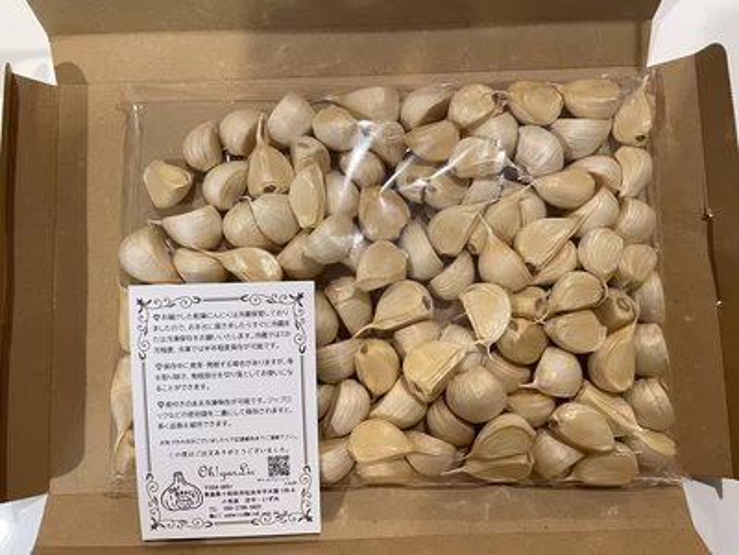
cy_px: 278
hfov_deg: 67.3
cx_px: 370
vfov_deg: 53.1
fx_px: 555
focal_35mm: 26
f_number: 1.6
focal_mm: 4.2
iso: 200
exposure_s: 1/60
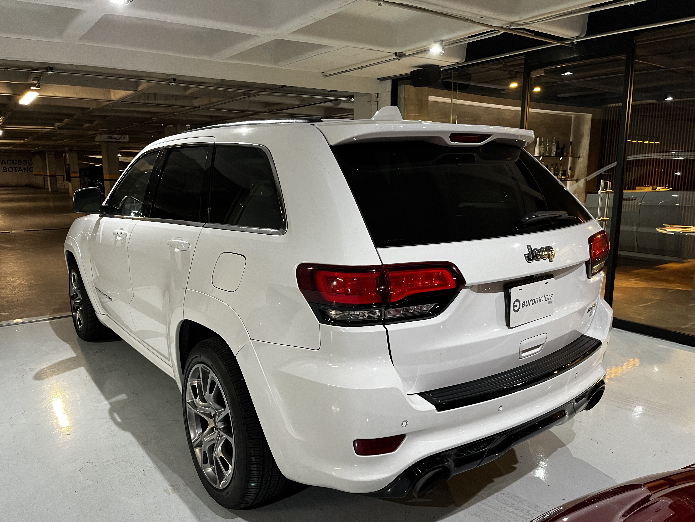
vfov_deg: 53.1
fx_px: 522
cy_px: 261
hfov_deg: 67.3
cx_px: 348
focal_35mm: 26
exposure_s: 1/60
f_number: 1.6
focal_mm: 5.1
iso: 320
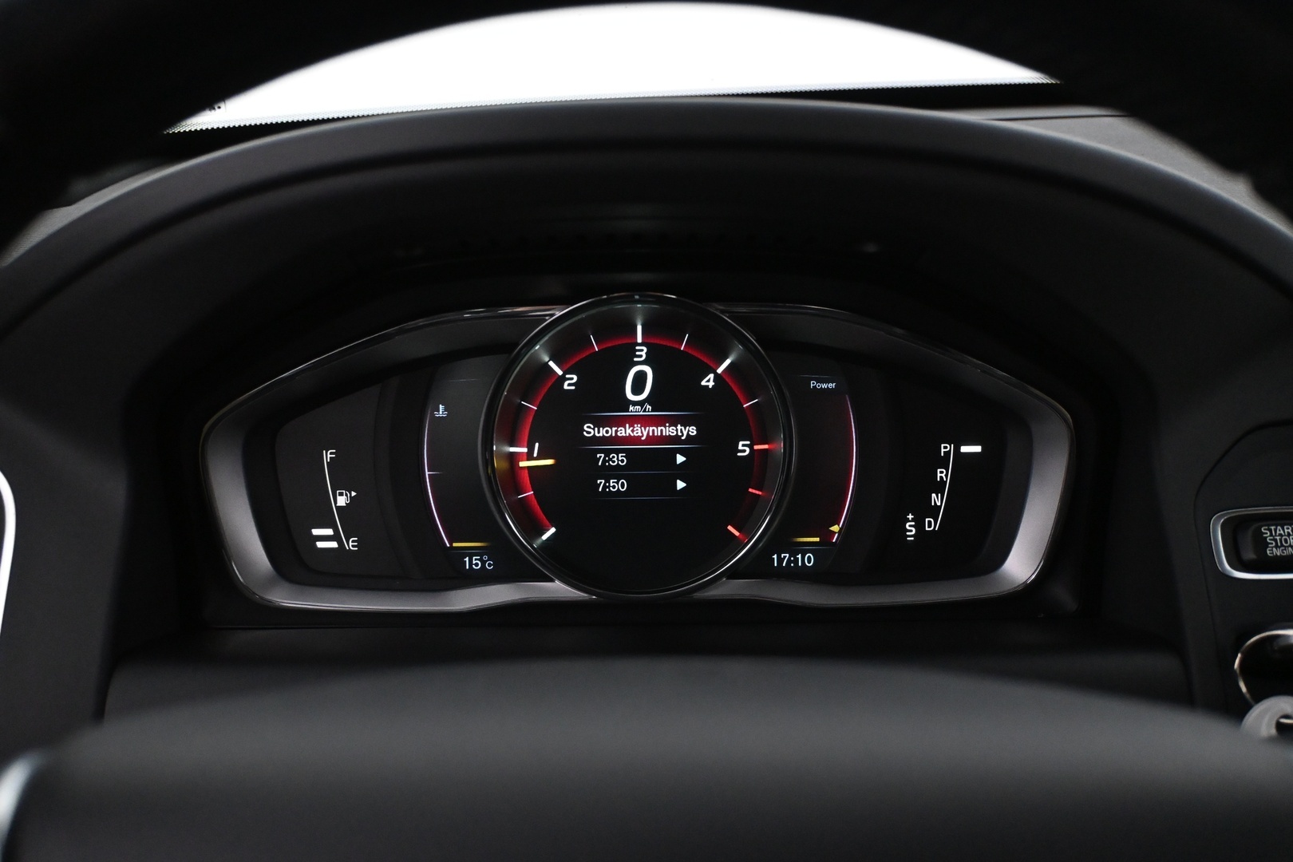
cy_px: 431
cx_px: 646
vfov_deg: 38.4
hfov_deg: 55.1
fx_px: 1239
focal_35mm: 34
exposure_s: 1/60
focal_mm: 23
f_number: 4.2
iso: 4000
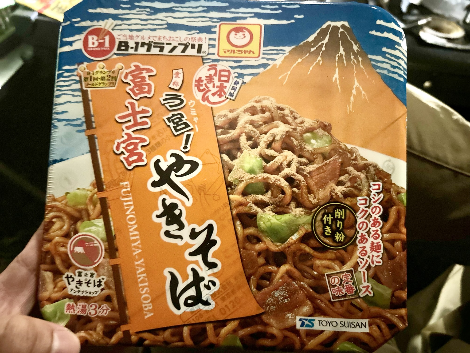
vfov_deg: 53.1
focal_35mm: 26
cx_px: 235
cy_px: 176
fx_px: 353
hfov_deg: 67.3
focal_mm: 5.7
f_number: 1.5
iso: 1250
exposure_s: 1/14
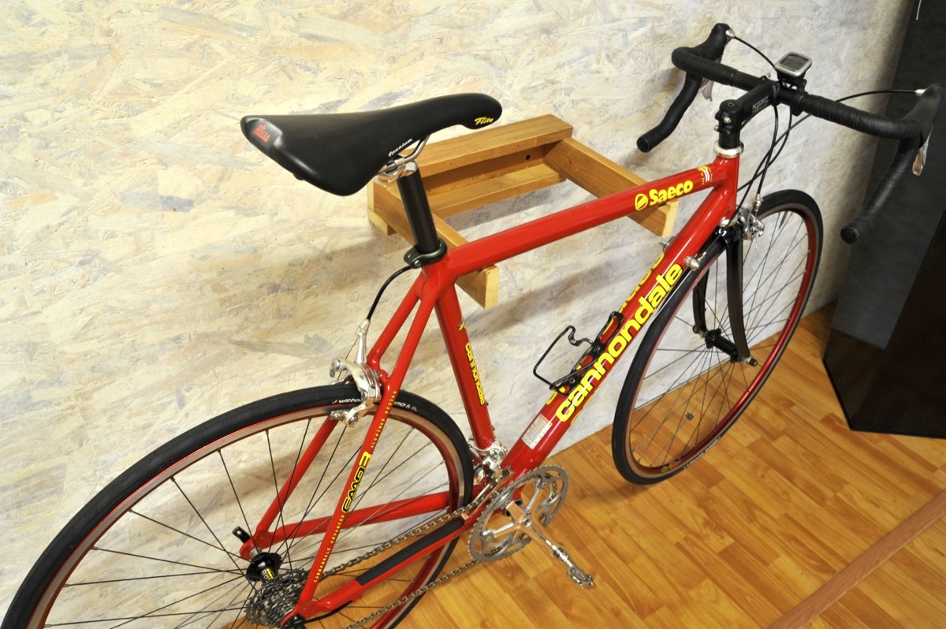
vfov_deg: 46.3
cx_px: 473
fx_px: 735
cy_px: 314
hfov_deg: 65.5
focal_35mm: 28
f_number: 11
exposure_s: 1/2.5
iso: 800
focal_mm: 28
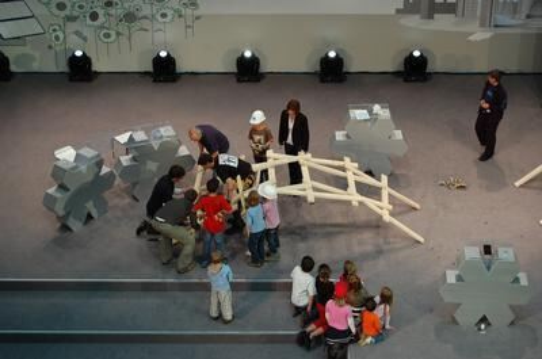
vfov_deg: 16.5
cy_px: 180
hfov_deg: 24.7
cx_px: 271
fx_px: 1240
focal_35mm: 82
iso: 400
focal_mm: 55
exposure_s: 1/80
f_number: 5.6
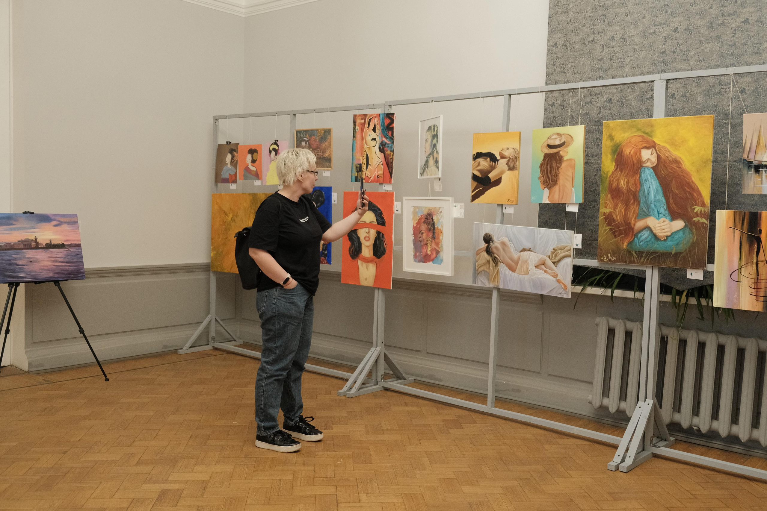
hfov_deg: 57.2
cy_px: 256
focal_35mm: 33
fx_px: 703
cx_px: 384
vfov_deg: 40.0
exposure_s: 1/60
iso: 2000
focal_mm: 22.3
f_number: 3.2
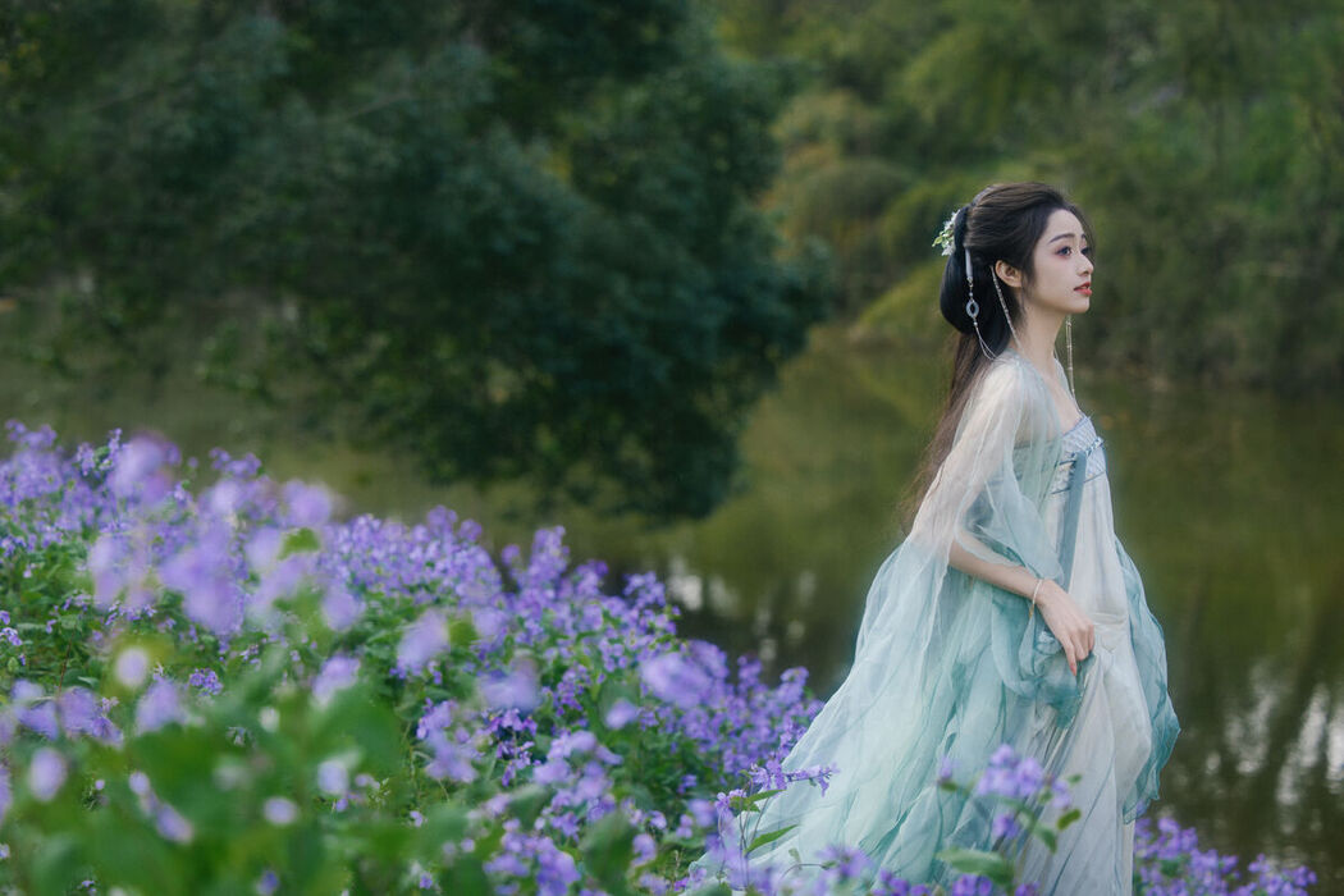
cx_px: 672
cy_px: 448
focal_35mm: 88
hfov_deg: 23.1
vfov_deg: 15.5
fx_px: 3285
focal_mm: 89
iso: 100
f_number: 2.8
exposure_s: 1/160
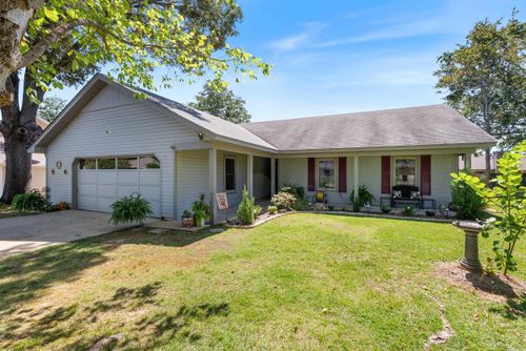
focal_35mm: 16
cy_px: 176
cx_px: 263
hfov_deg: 96.7
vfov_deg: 73.8
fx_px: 234
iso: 250
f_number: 8
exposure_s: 1/250
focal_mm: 16
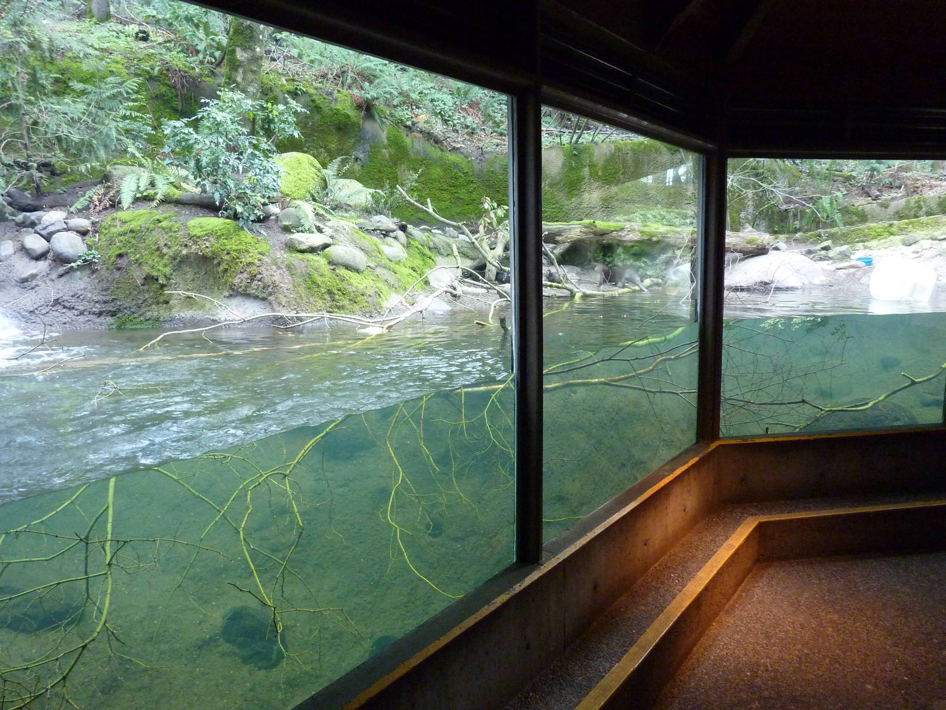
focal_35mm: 25
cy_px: 355
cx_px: 473
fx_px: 683
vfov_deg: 54.9
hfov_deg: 69.4
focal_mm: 4.1
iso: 400
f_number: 3.3
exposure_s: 1/20
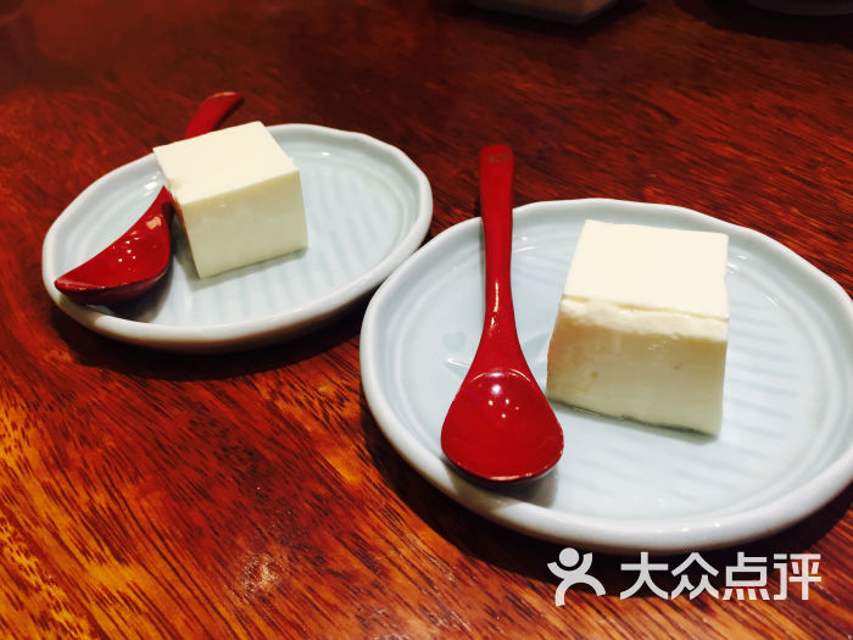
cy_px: 320
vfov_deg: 48.2
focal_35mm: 29
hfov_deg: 61.7
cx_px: 426
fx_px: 715
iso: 32
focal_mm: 4.15
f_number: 2.2
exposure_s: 1/40
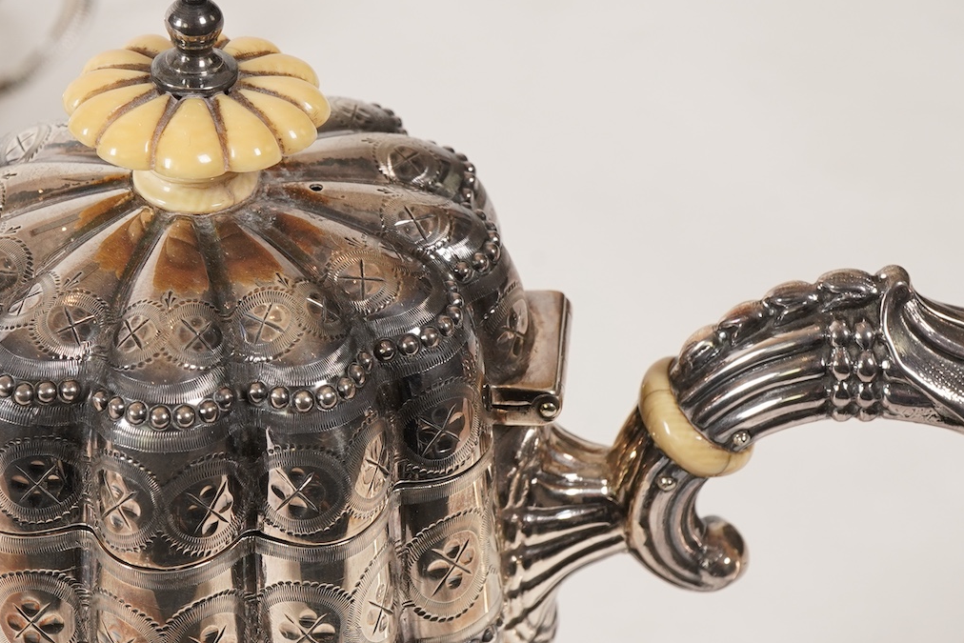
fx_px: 2008
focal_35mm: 75
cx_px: 376
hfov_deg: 26.9
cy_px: 296
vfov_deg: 18.2
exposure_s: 1/125
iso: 400
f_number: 16
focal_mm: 30
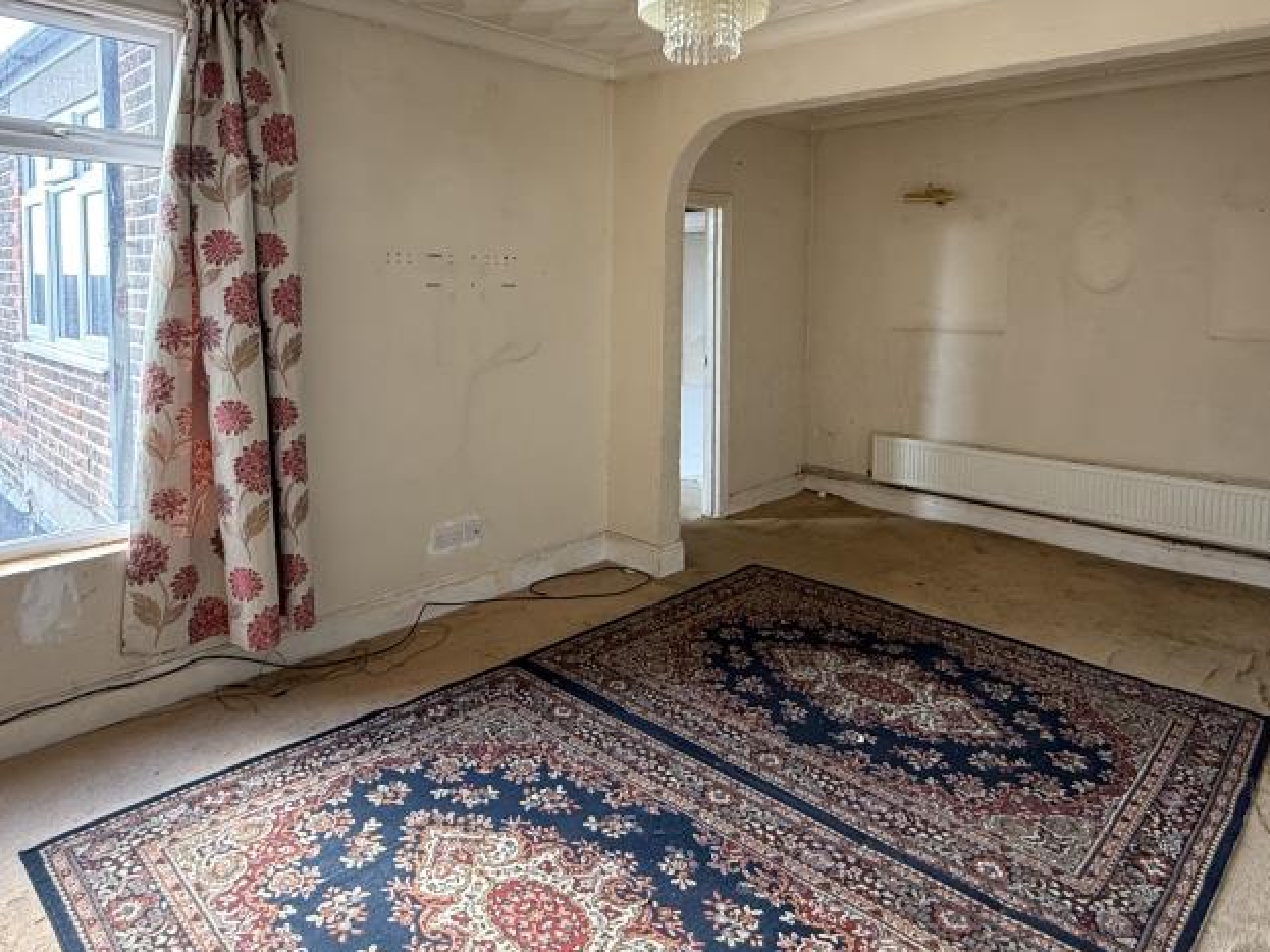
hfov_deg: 73.9
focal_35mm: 23
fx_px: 844
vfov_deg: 57.9
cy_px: 342
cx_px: 648
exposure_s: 1/75
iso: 320
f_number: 2.2
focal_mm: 2.22
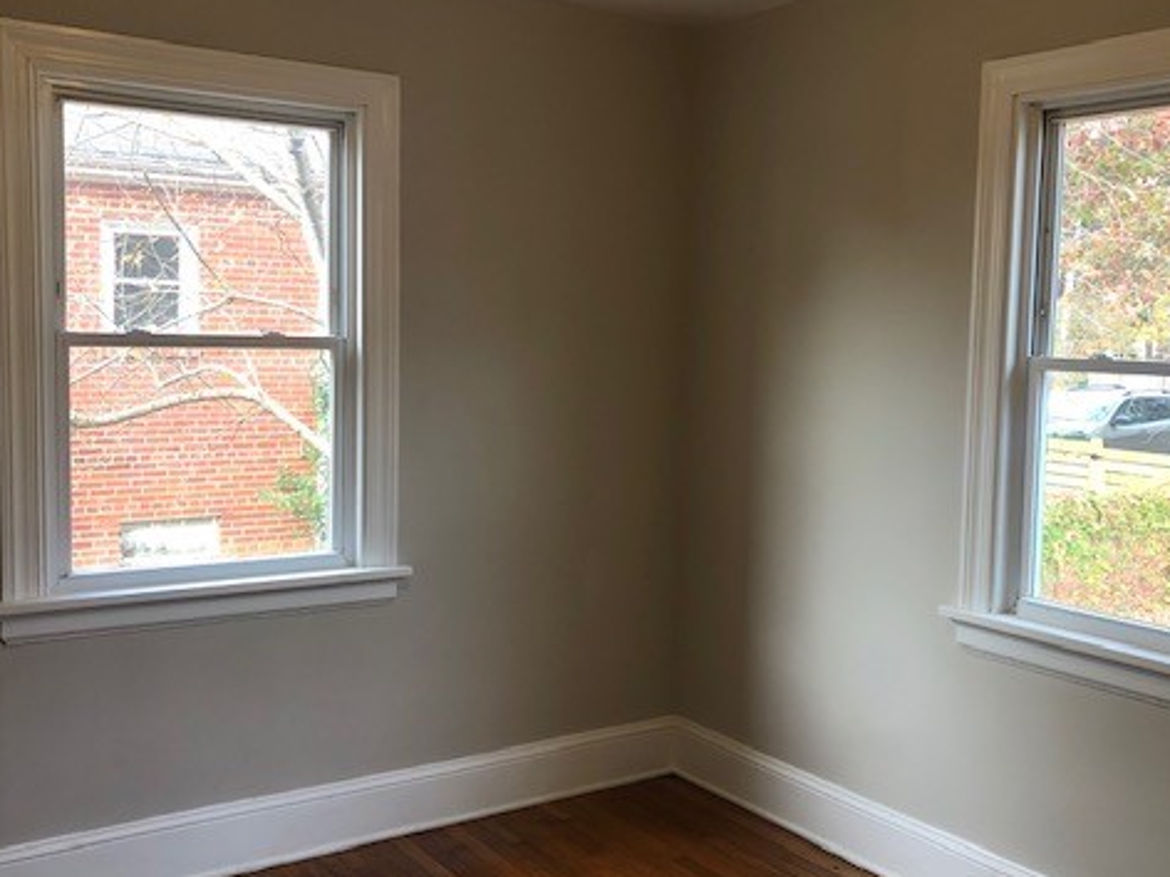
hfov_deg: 48.9
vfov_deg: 37.7
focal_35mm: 38
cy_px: 446
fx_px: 1284
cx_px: 649
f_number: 1.8
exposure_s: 1/30
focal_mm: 3.99
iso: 25
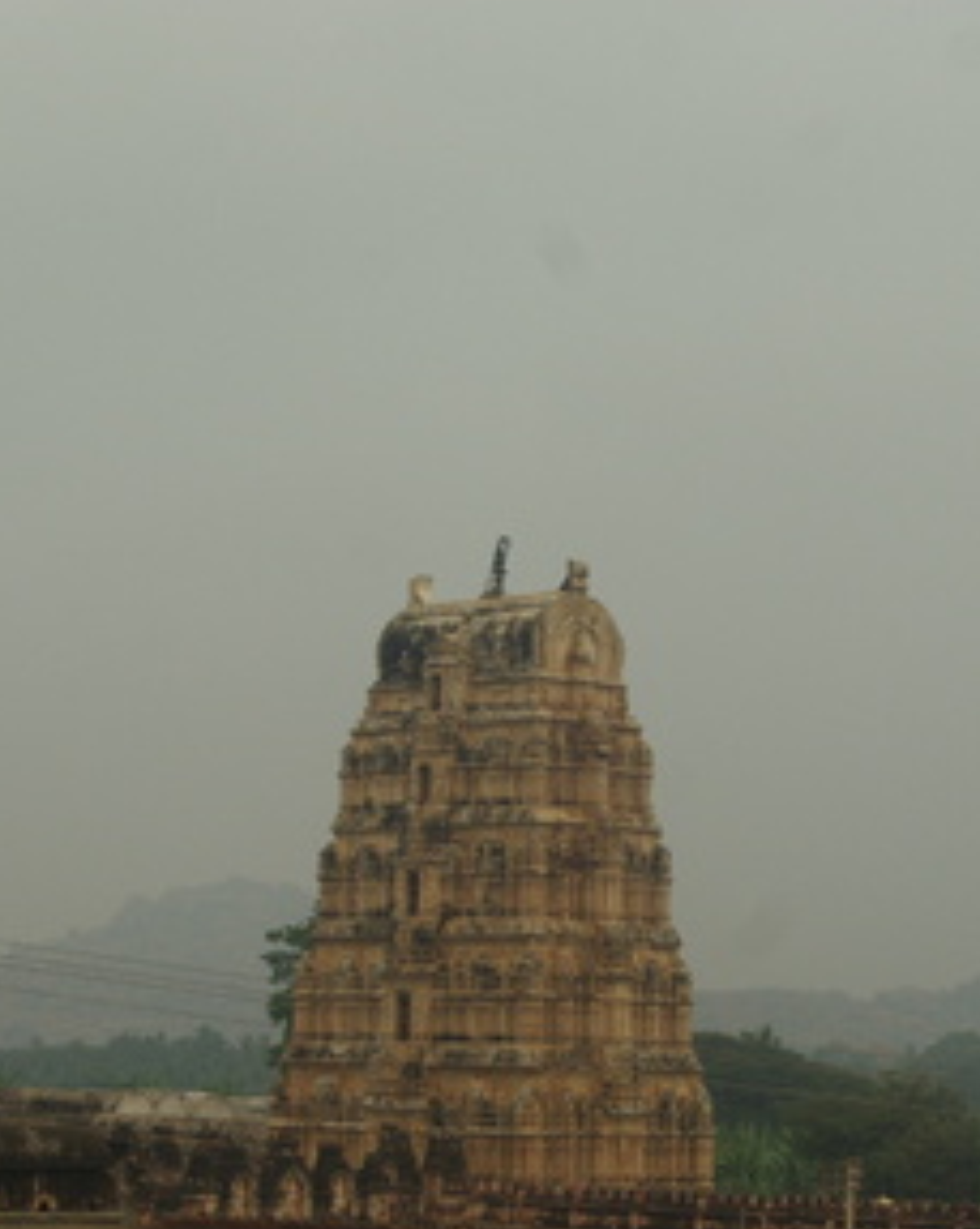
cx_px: 603
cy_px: 871
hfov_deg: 14.0
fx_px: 3996
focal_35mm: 110
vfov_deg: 17.4
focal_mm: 35
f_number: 6.7
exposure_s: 1/90
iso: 100
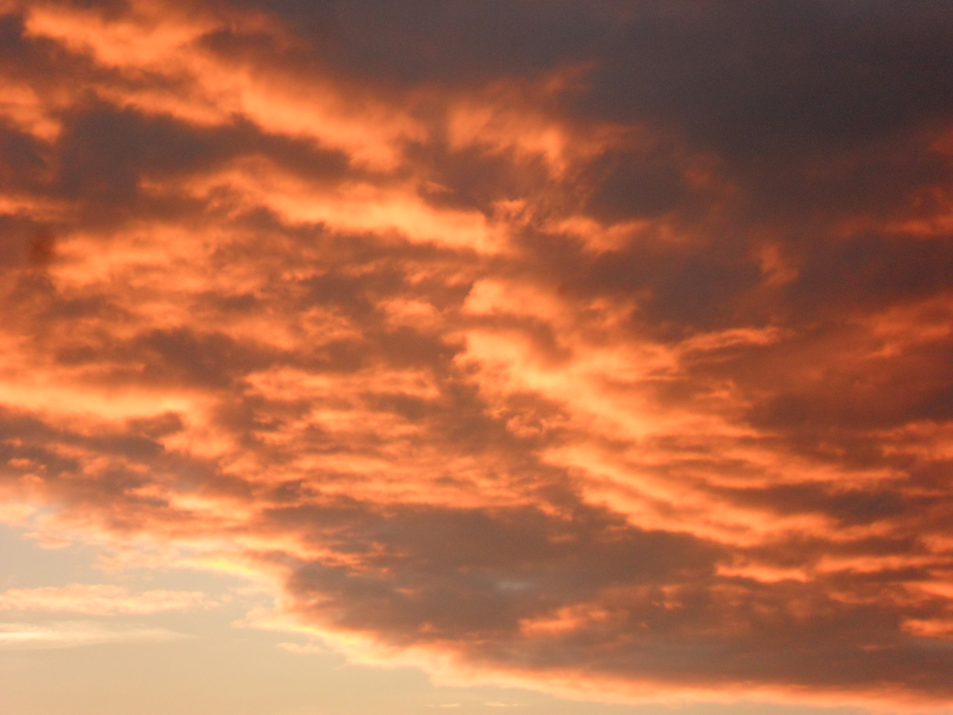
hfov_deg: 14.6
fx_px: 3717
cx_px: 476
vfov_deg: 11.0
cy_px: 358
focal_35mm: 135
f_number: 5.9
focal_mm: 24.5
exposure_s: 1/180
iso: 160
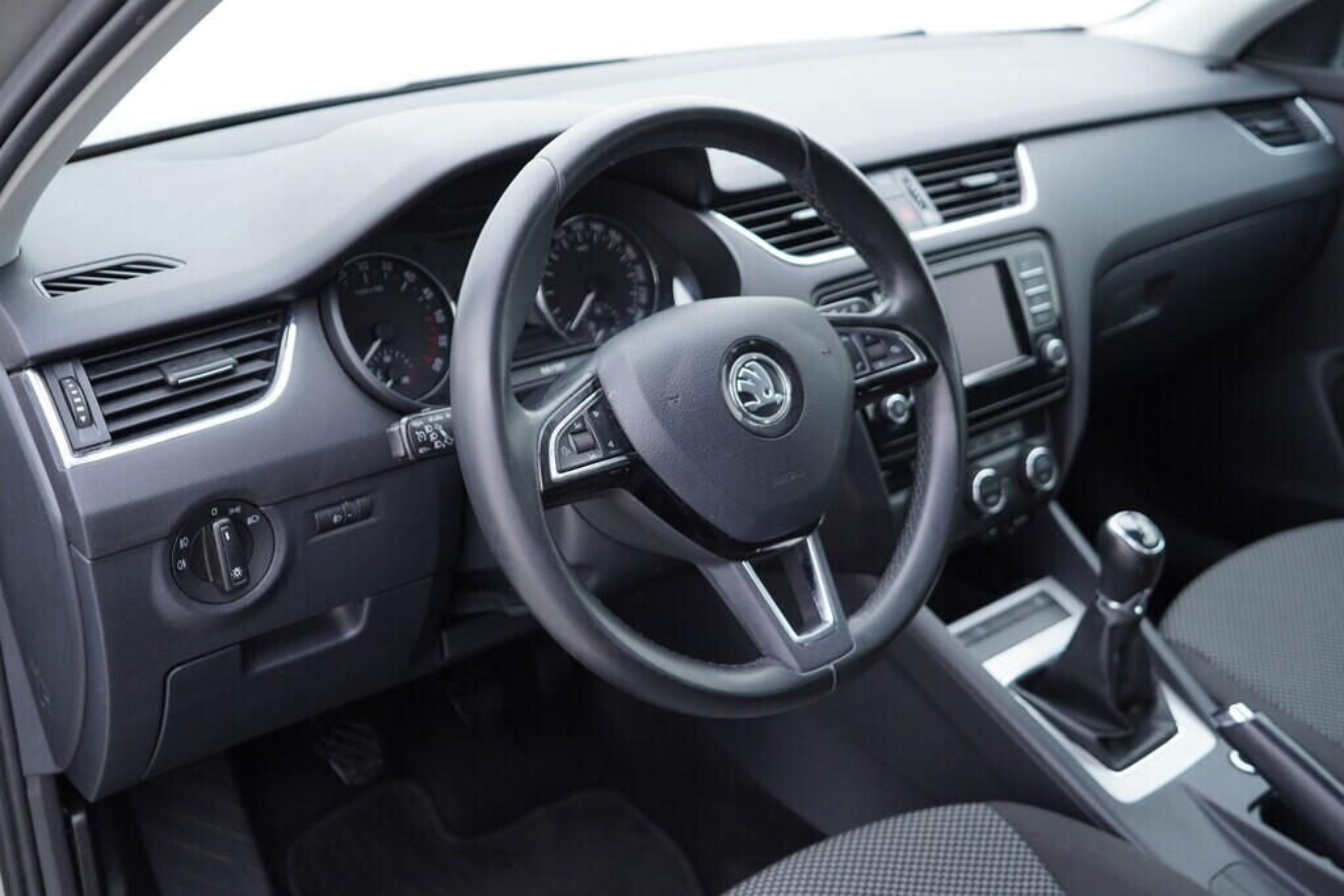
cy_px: 448
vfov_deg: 36.9
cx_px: 672
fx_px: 1344
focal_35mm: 36
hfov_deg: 53.1
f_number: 2.8
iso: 250
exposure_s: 1/40
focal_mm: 24
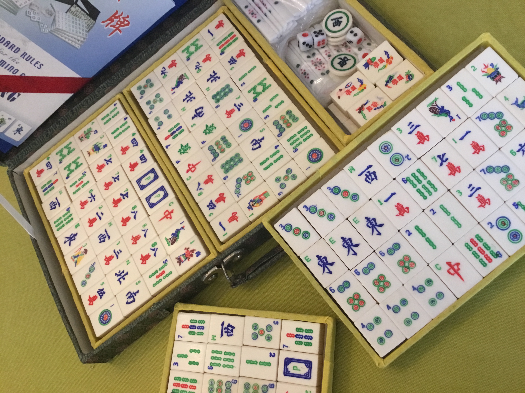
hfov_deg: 58.4
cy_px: 196
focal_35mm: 31
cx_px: 262
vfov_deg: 45.4
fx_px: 470
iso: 160
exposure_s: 1/33
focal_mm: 3.3
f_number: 2.4
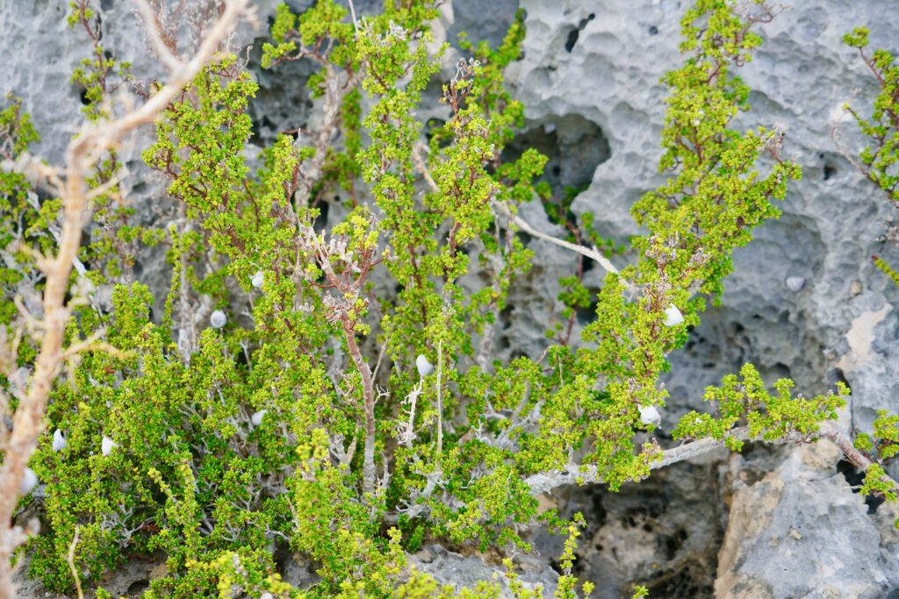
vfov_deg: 15.4
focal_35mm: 89
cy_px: 300
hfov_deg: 22.9
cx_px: 450
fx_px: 2223
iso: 200
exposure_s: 1/100
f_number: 5.6
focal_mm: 89
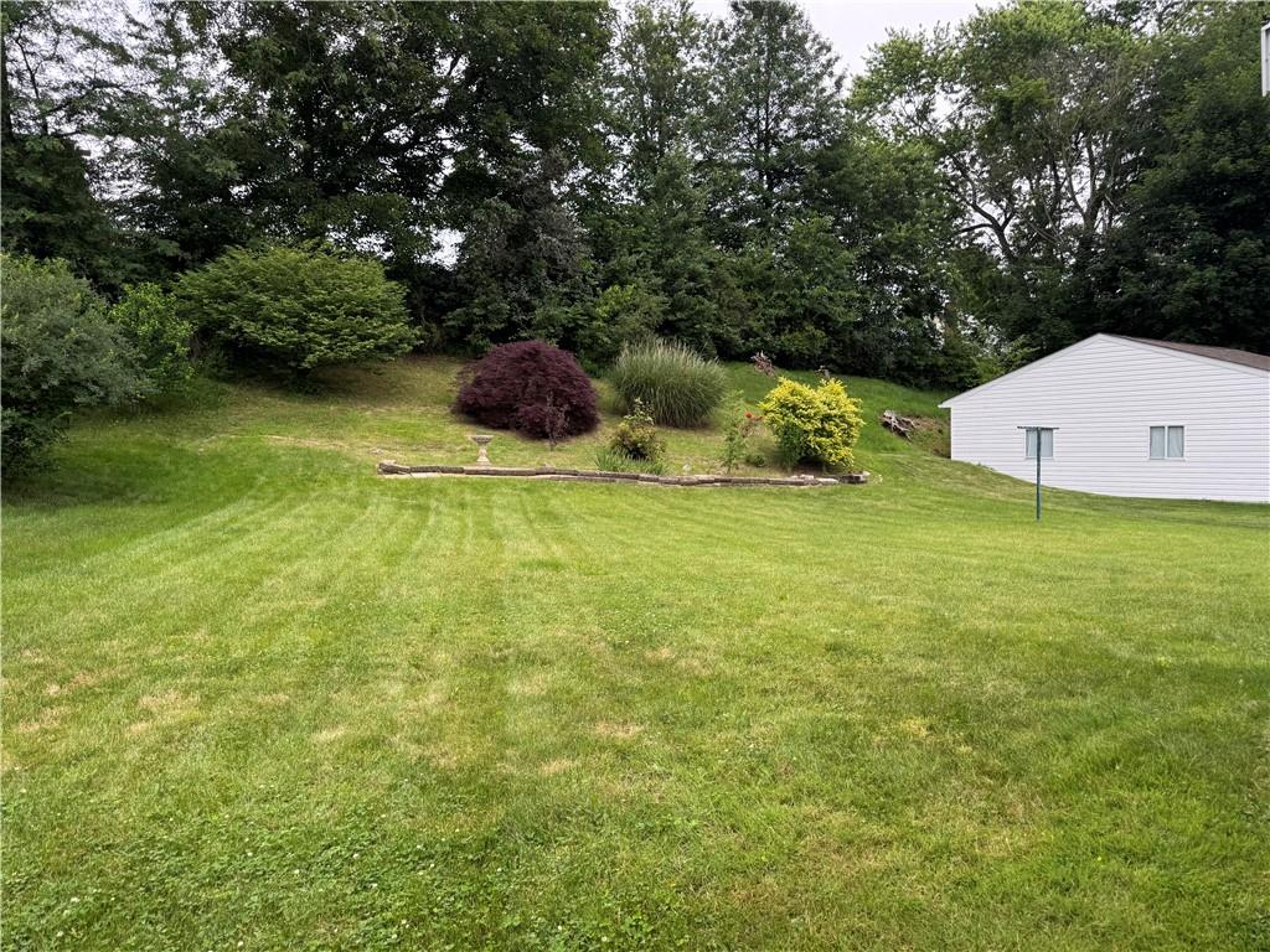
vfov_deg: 56.8
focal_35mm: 24
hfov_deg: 71.6
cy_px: 476
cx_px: 635
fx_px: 881
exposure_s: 1/250
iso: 64
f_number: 1.78
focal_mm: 6.76
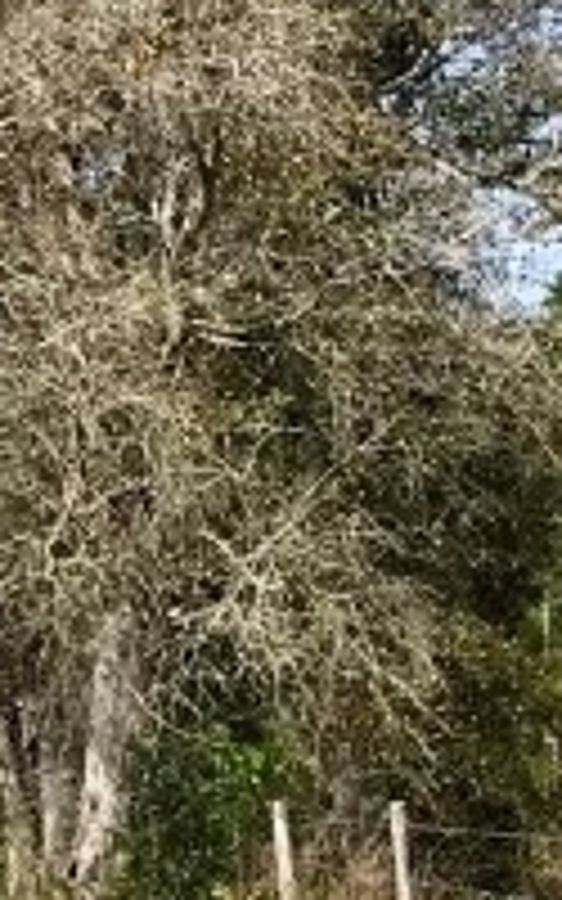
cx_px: 850
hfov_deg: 8.4
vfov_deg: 13.5
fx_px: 3725
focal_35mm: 152
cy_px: 940
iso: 20
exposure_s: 1/1650
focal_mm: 3.99
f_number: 1.8
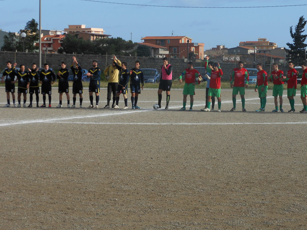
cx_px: 170
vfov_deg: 12.0
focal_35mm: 123
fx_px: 1091
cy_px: 87
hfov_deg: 16.0
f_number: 4.7
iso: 80
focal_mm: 17.5
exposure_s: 1/640
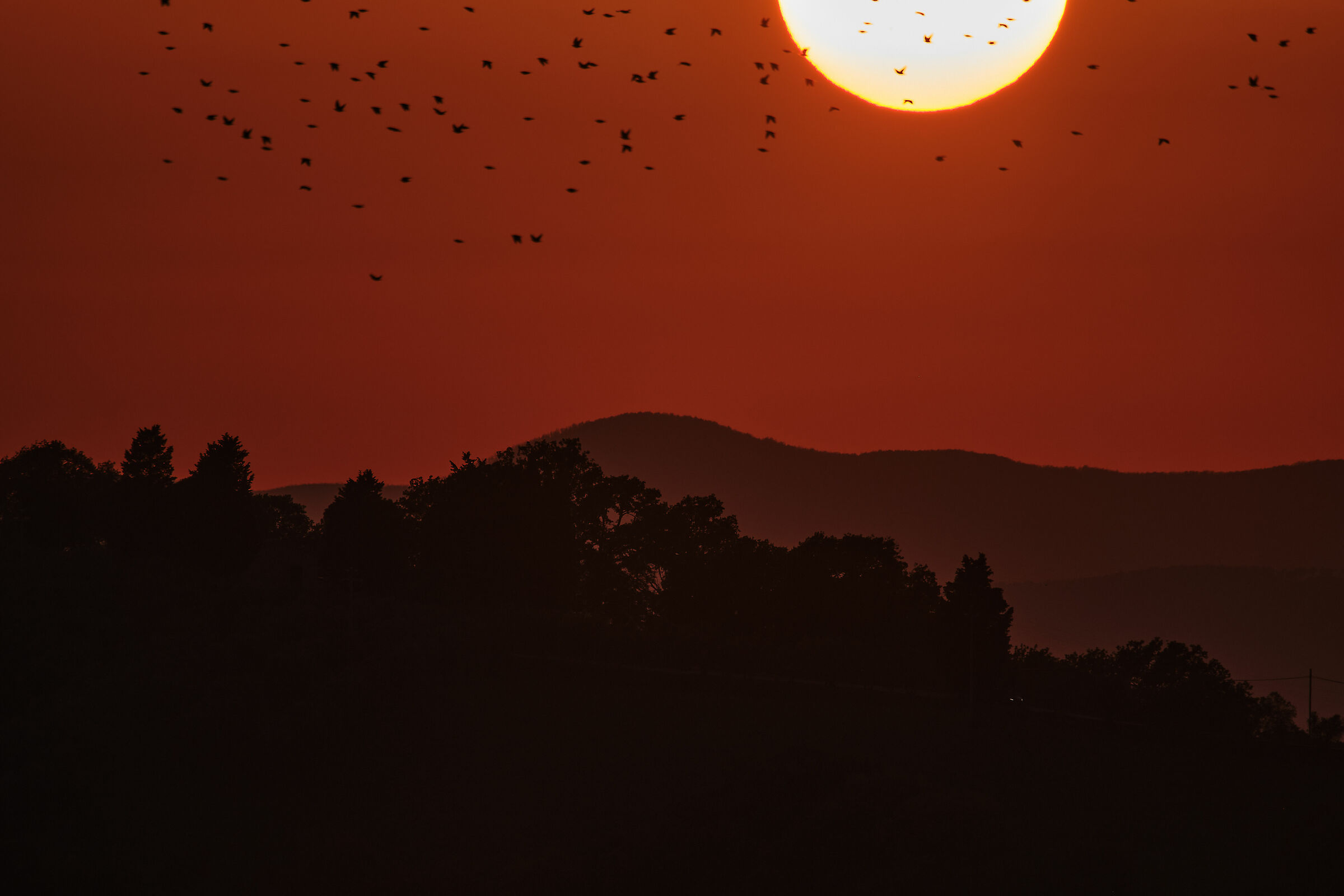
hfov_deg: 2.5
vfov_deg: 1.6
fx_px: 31358
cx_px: 672
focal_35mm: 840
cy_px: 448
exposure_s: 1/1800
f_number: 8
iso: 160
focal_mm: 560
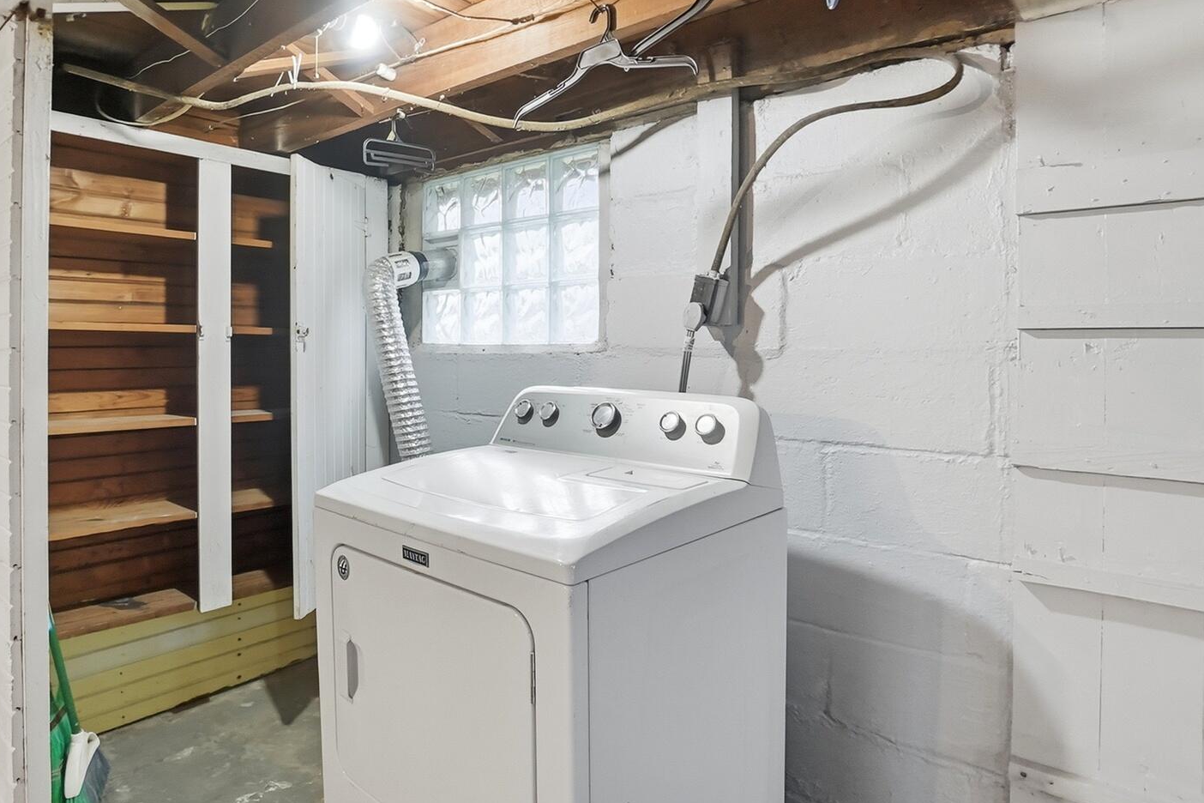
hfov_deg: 80.6
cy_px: 354
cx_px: 504
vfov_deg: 59.3
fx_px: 702
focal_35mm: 21
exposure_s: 1/60
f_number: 4
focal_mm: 10
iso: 100
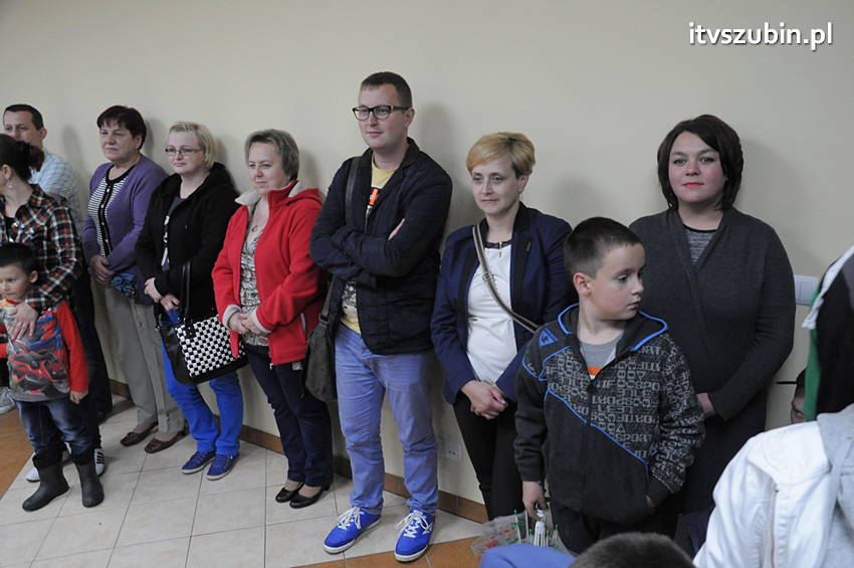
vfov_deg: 47.8
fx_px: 640
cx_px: 427
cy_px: 284
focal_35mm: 27
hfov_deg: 67.4
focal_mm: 18
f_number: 6.3
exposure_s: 1/80
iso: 1600
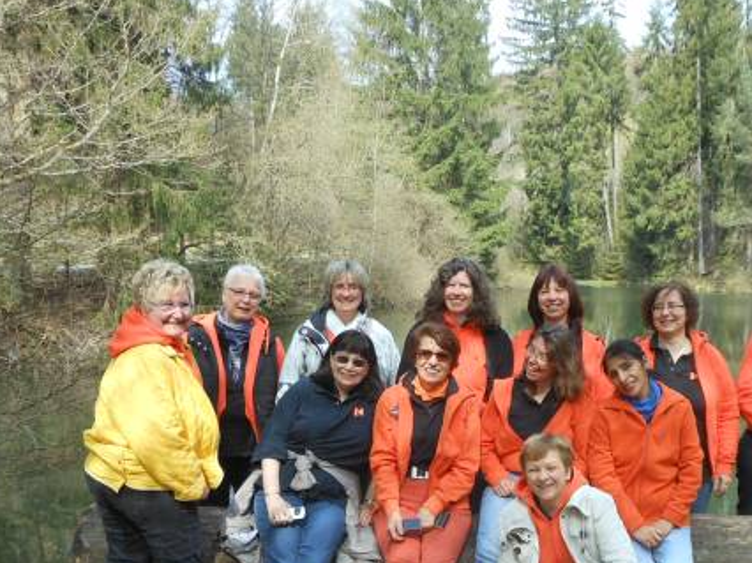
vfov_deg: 30.6
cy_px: 379
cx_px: 443
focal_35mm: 47
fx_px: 1020
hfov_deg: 40.3
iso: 80
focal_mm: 4.5
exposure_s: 1/250
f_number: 3.2
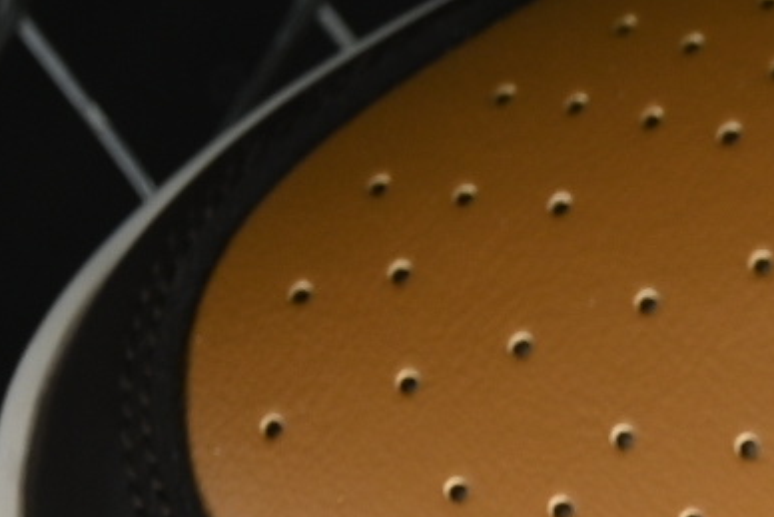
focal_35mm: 538
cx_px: 2284
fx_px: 11571
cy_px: 808
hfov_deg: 3.7
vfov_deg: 2.6
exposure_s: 1/60
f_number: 6.3
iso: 160
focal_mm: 50
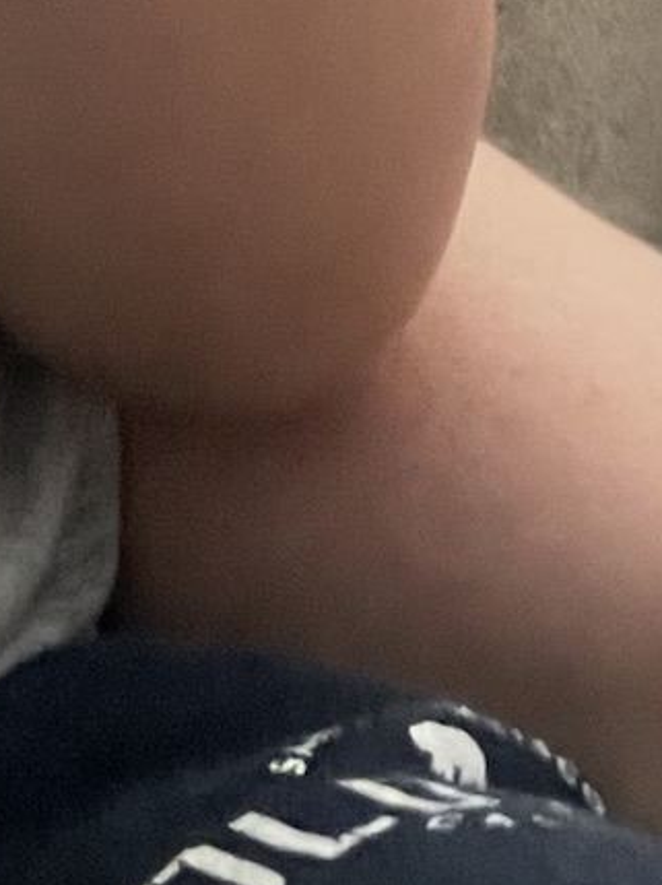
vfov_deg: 11.8
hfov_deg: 9.9
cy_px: -1153
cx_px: -592
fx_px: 3575
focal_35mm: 140
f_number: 2.2
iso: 500
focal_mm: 2.71
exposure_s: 1/30
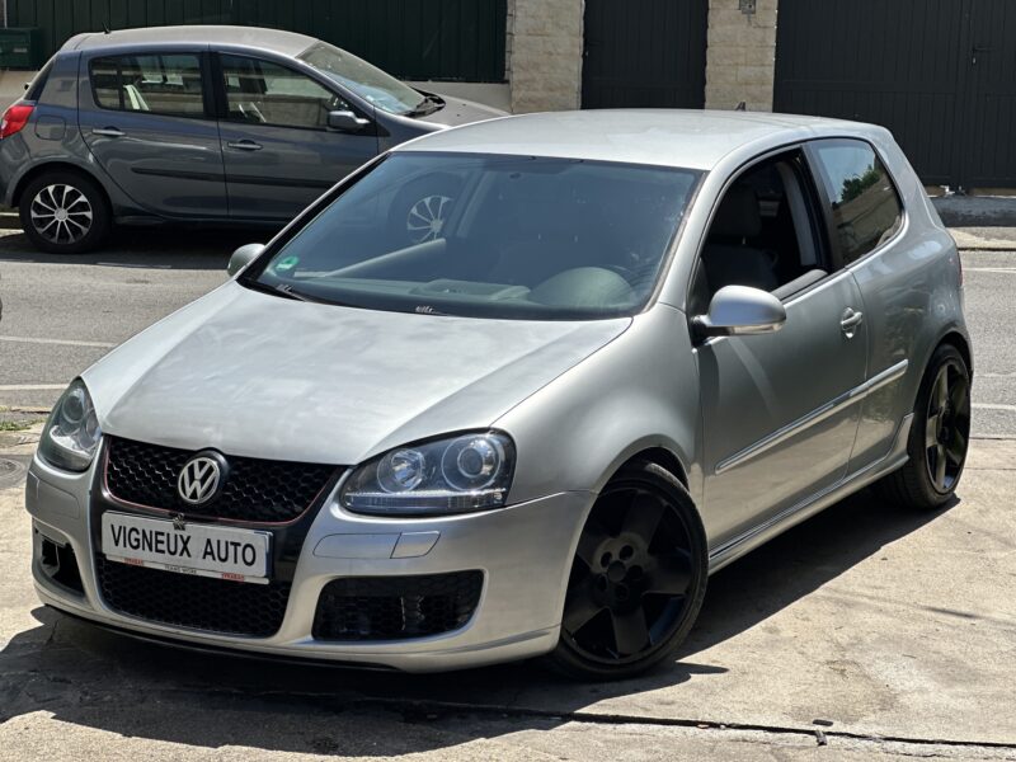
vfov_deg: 19.1
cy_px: 381
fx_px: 2260
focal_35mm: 77
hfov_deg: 25.3
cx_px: 508
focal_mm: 9
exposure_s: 1/911
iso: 32
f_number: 2.8
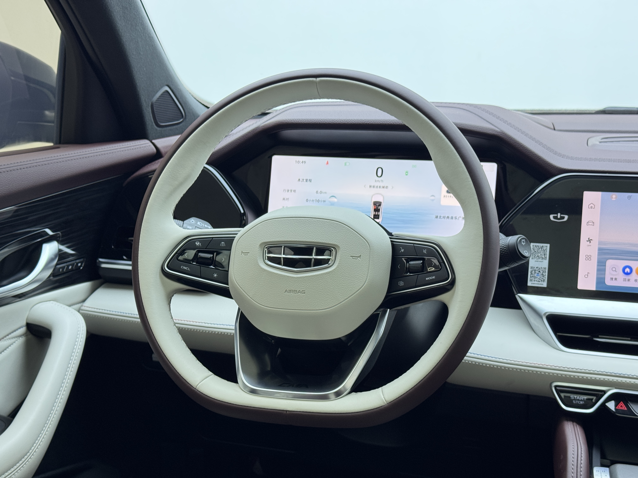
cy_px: 239
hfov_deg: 39.7
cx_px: 319
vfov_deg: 30.3
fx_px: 885
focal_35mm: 48
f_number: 1.78
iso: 125
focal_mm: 6.76
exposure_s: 1/100
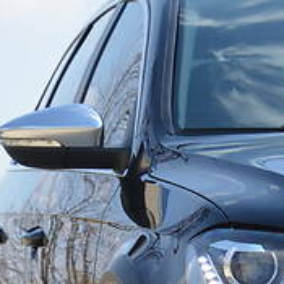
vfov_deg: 2.9
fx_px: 5661
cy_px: 261
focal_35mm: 610
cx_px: 540
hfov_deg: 2.9
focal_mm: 105
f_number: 8
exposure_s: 1/250
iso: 160
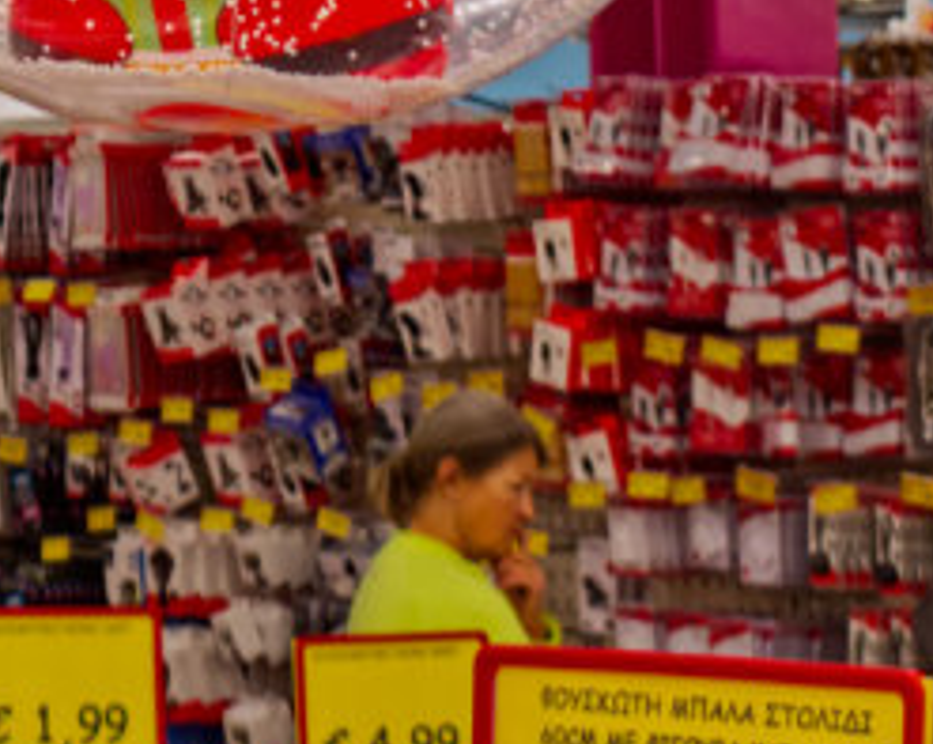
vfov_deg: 8.1
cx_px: -223
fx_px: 5158
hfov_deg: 10.2
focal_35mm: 187
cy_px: -266
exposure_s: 1/160
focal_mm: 32
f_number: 6.3
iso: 400
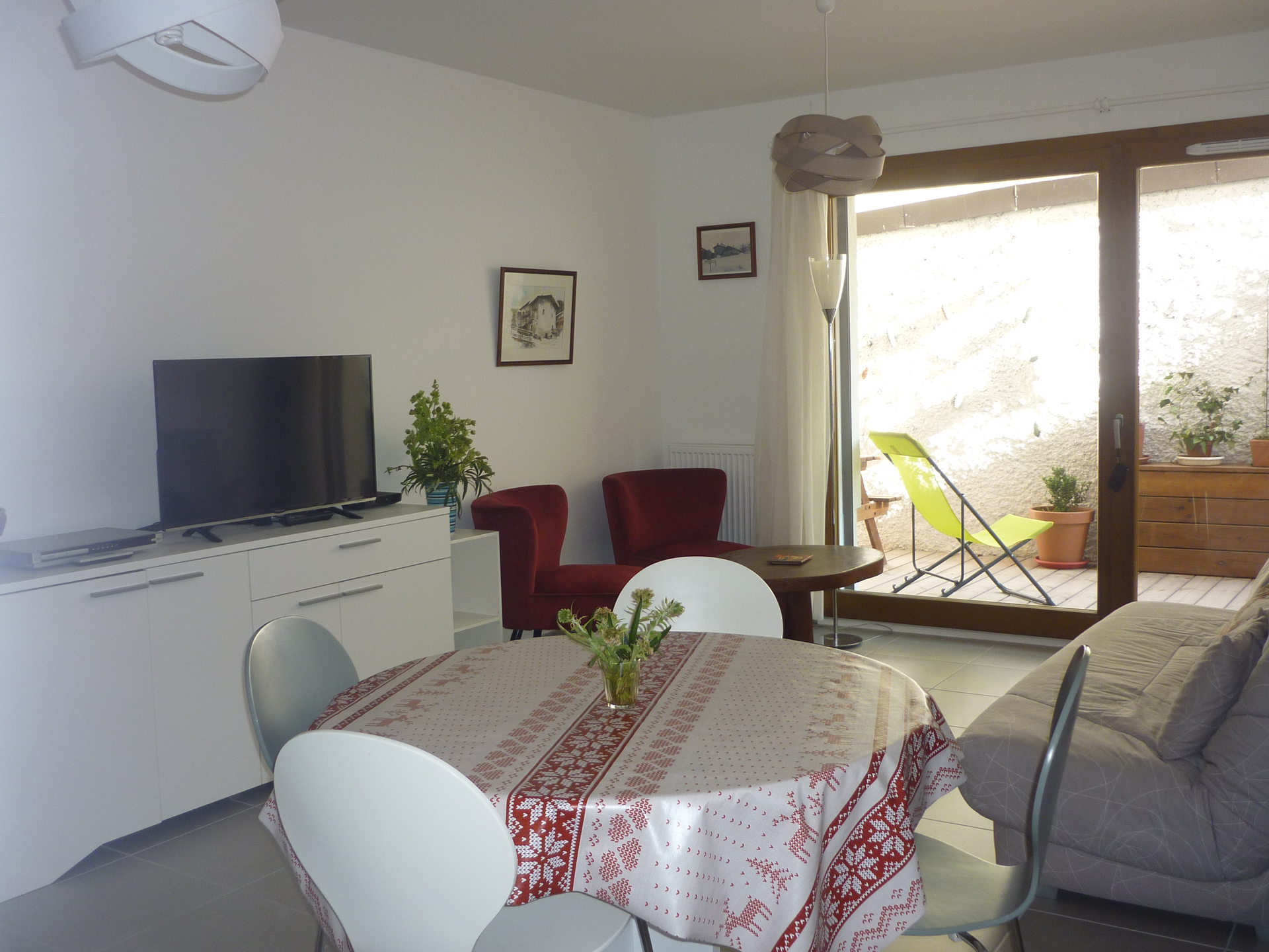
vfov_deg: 42.9
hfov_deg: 55.4
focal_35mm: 33
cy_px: 476
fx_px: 1210
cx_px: 634
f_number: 2.8
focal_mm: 5.5
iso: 100
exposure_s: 1/30
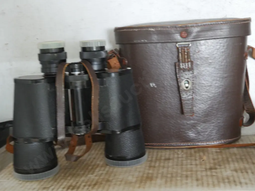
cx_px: 128
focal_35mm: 52
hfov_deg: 36.8
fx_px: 383
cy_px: 96
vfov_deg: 28.1
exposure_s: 1/25
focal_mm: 26
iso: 3200
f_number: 5.3
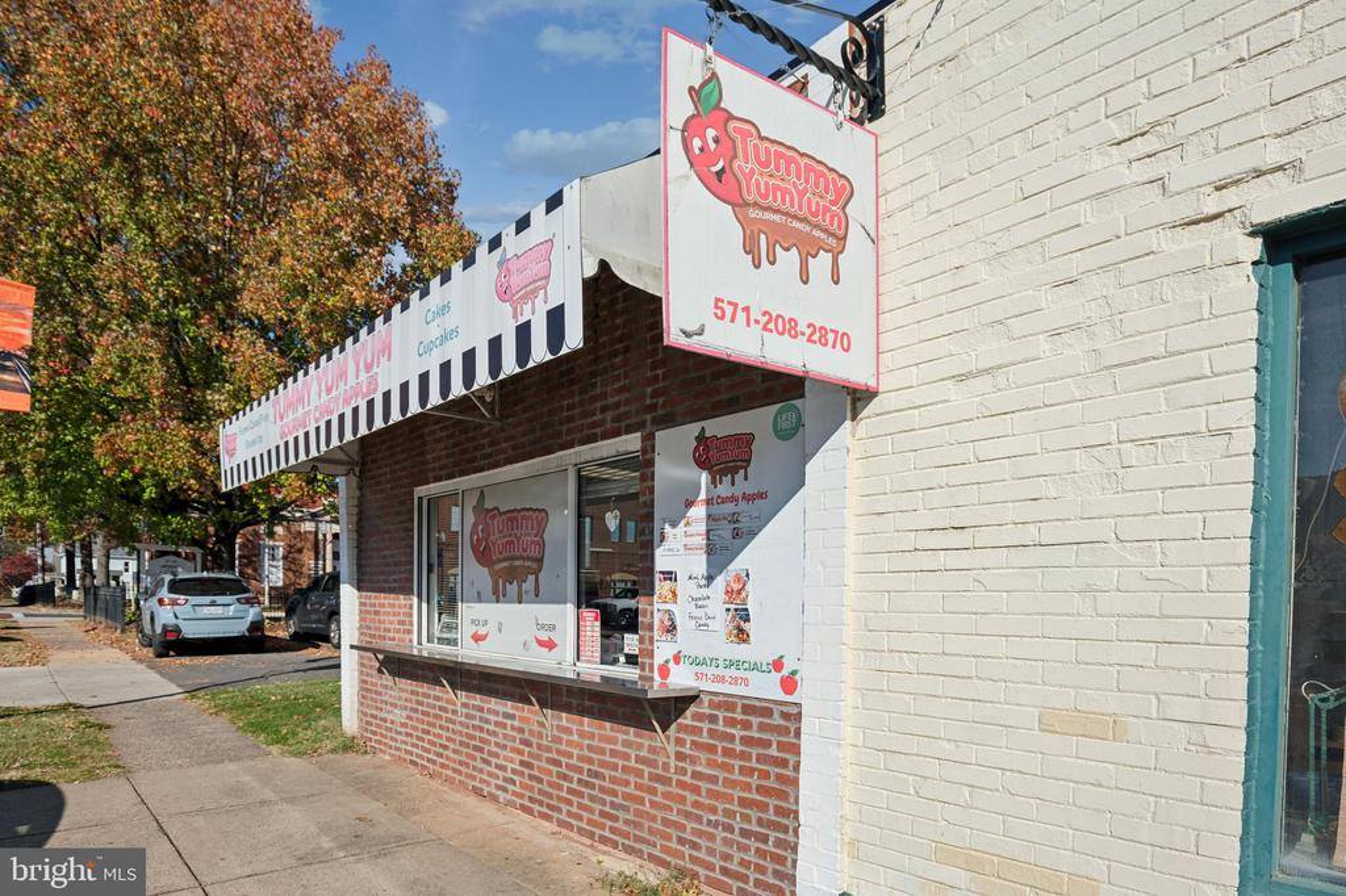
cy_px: 448
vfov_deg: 61.9
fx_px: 747
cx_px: 673
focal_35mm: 20
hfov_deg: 84.0
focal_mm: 20
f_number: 7.1
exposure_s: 1/800
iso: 100
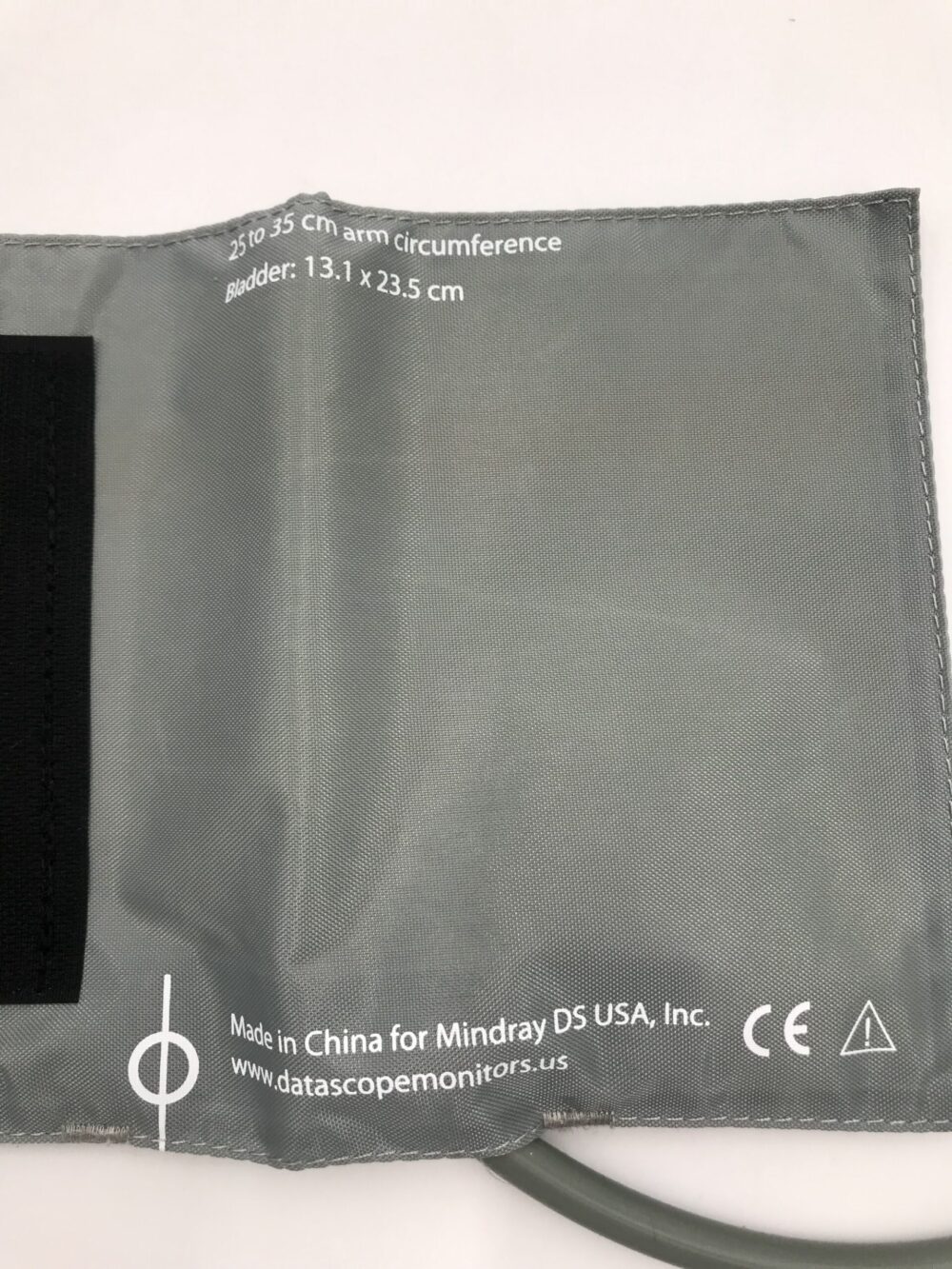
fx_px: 1027
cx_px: 476
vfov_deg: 63.4
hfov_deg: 49.8
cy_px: 634
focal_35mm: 28
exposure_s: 1/120
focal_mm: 3.99
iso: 32
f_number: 1.8
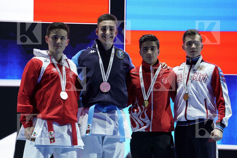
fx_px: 1139
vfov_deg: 7.9
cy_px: 79
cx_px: 118
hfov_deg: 11.9
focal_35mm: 173
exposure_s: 1/250
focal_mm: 173
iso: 500
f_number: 2.8
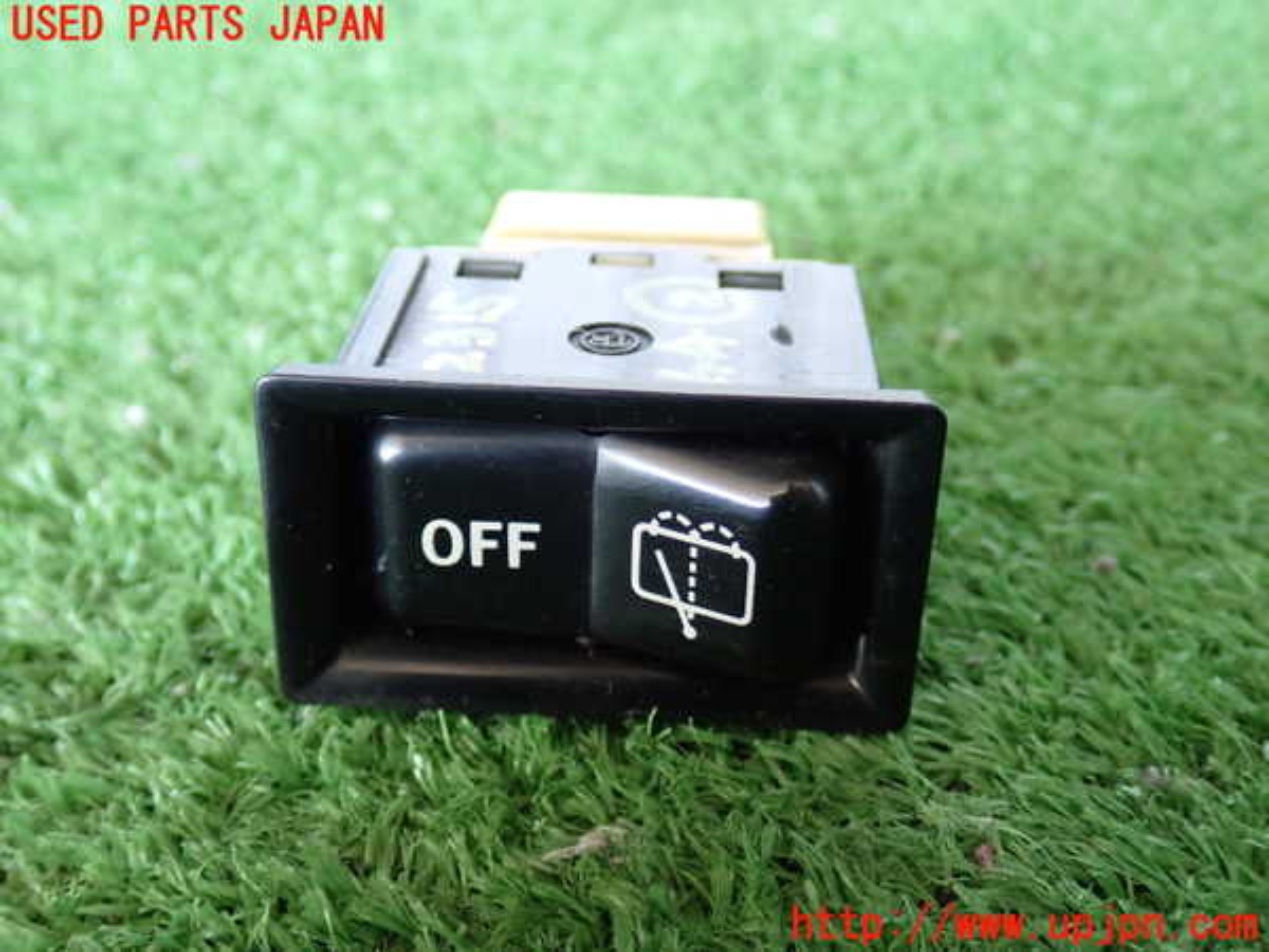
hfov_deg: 42.9
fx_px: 1613
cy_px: 476
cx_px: 634
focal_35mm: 44
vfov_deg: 32.9
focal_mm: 7.84
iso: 800
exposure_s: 1/40
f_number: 2.9
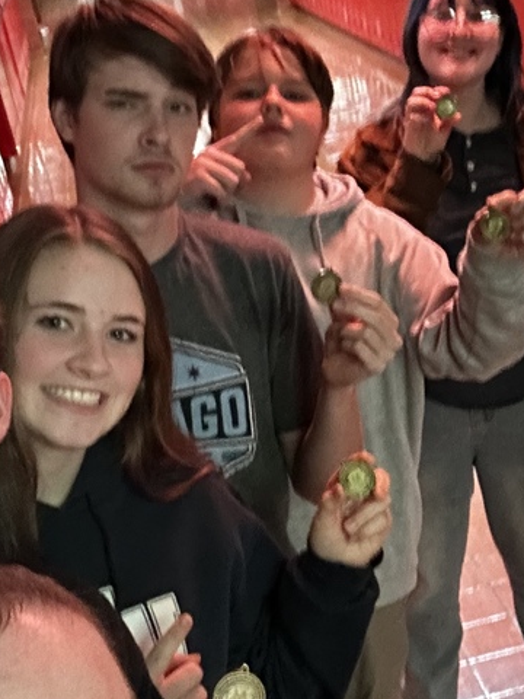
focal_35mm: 64
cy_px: 424
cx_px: 368
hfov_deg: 22.8
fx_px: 1292
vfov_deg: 30.2
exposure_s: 1/24
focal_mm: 2.69
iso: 500
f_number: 1.9
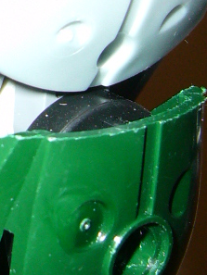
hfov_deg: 9.6
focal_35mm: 151
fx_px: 1203
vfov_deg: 12.7
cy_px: -65
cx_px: -85
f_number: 2.8
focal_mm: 5.8
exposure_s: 1/30
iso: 100
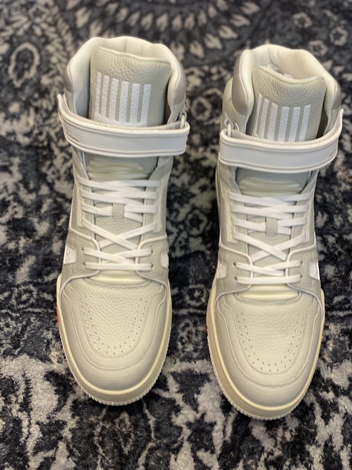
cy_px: 235
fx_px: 705
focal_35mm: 52
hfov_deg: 28.0
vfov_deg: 36.8
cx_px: 176
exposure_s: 1/33
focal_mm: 6
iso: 125
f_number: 2
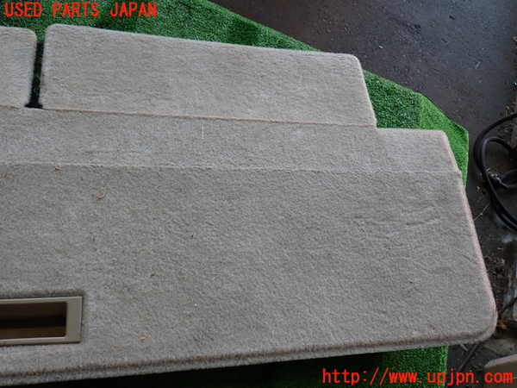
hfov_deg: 56.8
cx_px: 258
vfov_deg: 44.2
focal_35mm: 32
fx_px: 478
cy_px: 194
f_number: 2.4
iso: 100
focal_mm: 5.79
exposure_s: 1/80
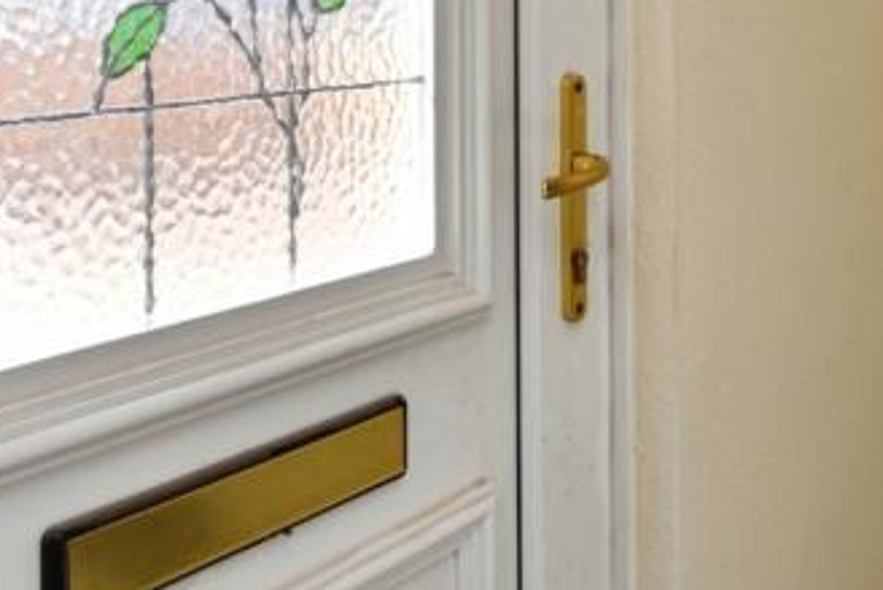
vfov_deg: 25.5
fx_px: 1227
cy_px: -16
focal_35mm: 50
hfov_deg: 35.7
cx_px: 886
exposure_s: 1/160
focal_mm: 16
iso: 400
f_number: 7.1
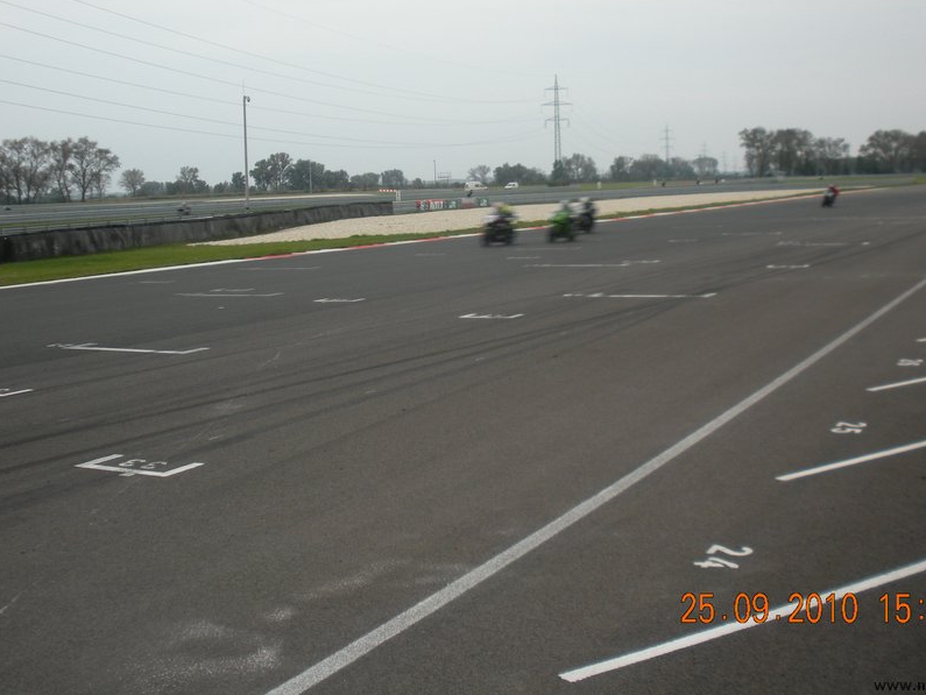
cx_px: 457
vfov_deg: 32.8
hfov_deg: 42.9
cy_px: 263
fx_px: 1178
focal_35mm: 44
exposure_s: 1/91.5
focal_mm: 6.3
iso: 64
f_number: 3.5
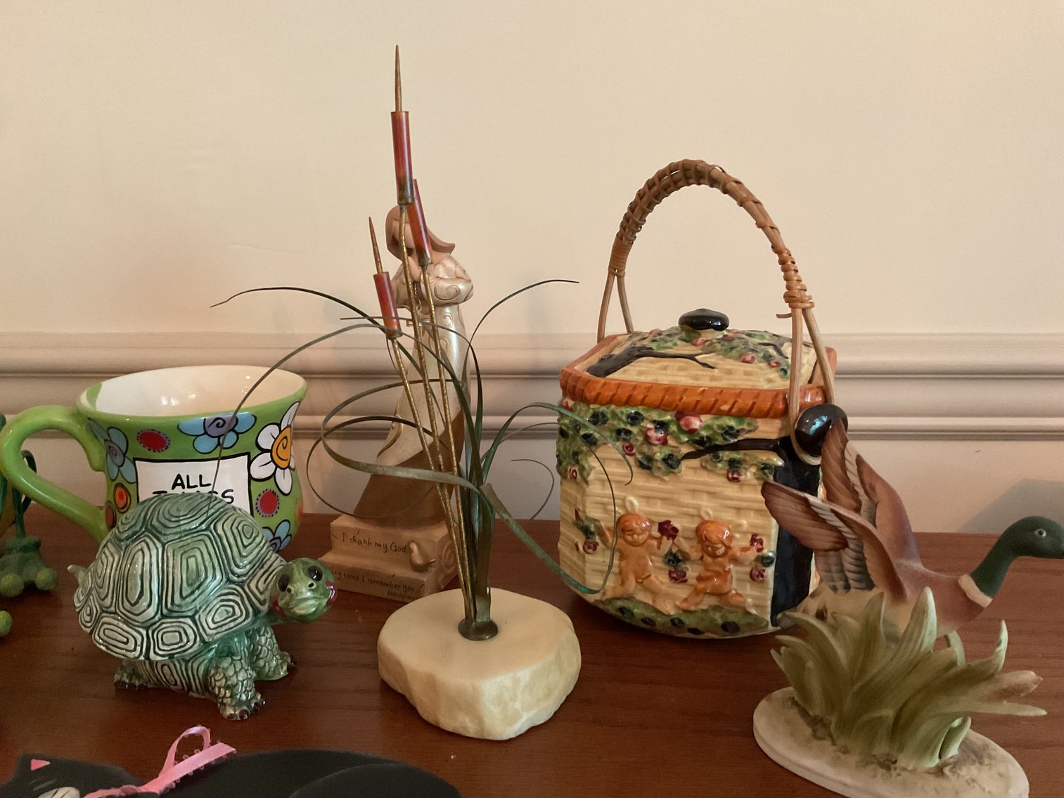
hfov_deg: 61.7
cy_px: 399
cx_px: 532
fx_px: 891
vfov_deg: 48.2
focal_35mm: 29
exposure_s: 1/40
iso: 320
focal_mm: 3
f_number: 1.8
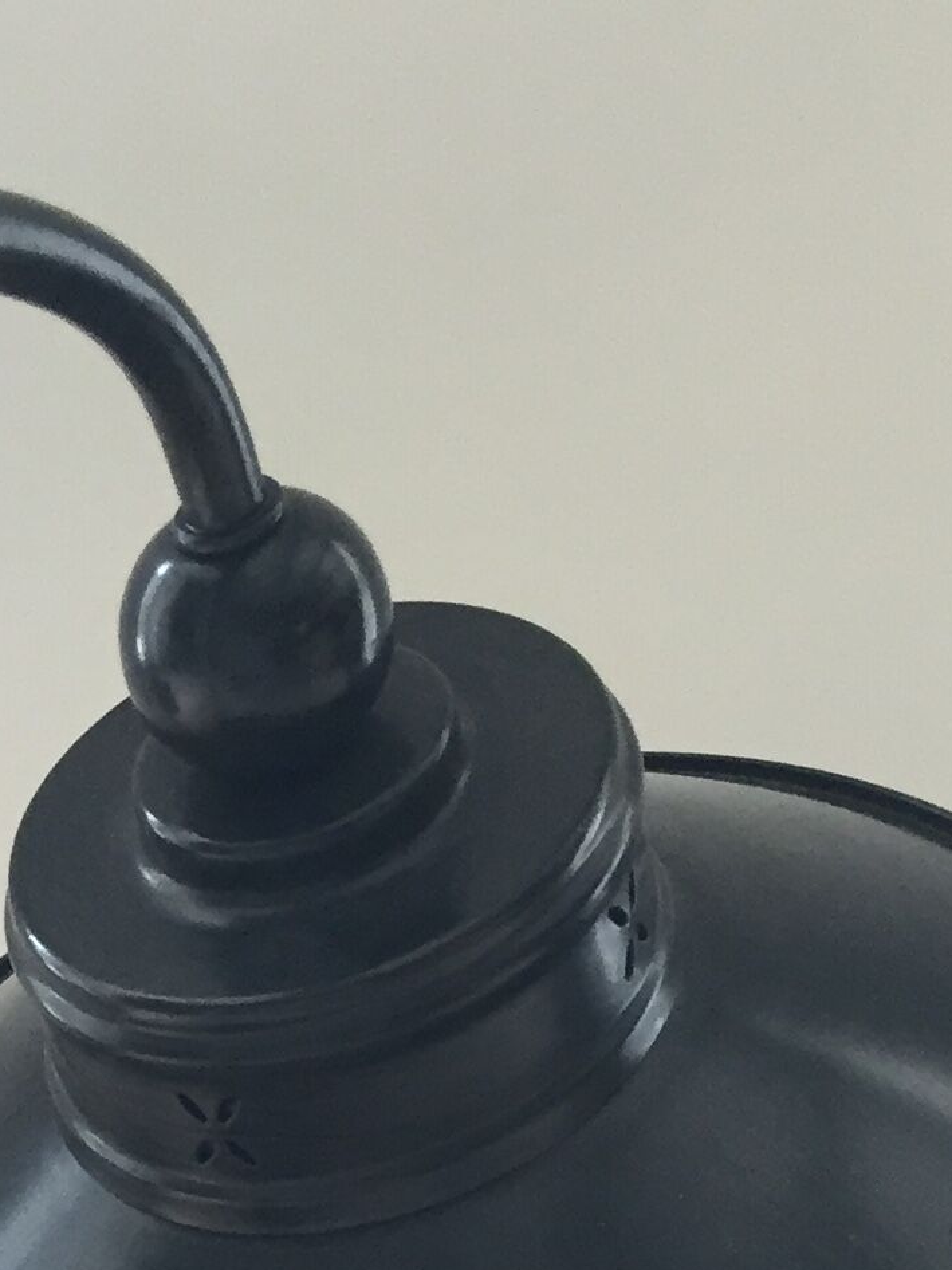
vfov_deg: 17.2
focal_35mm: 100
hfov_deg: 14.4
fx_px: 3668
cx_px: -123
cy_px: 2060
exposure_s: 1/33
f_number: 2.2
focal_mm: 4.15
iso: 50
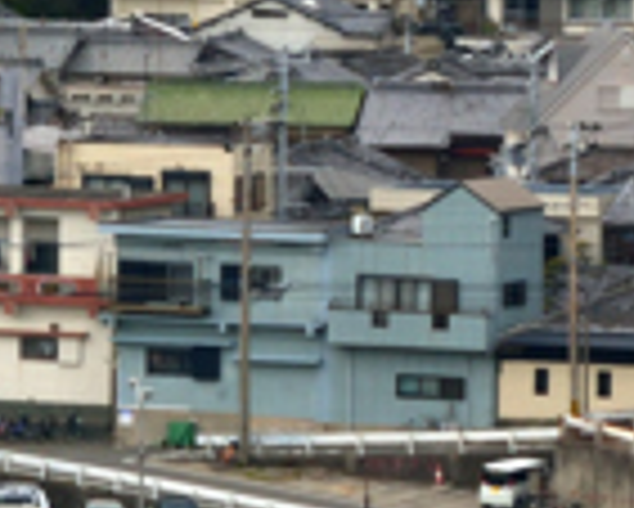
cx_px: -931
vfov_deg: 1.8
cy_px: 330
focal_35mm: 851
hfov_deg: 2.3
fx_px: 15979
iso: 200
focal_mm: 125
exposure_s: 1/60
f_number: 20
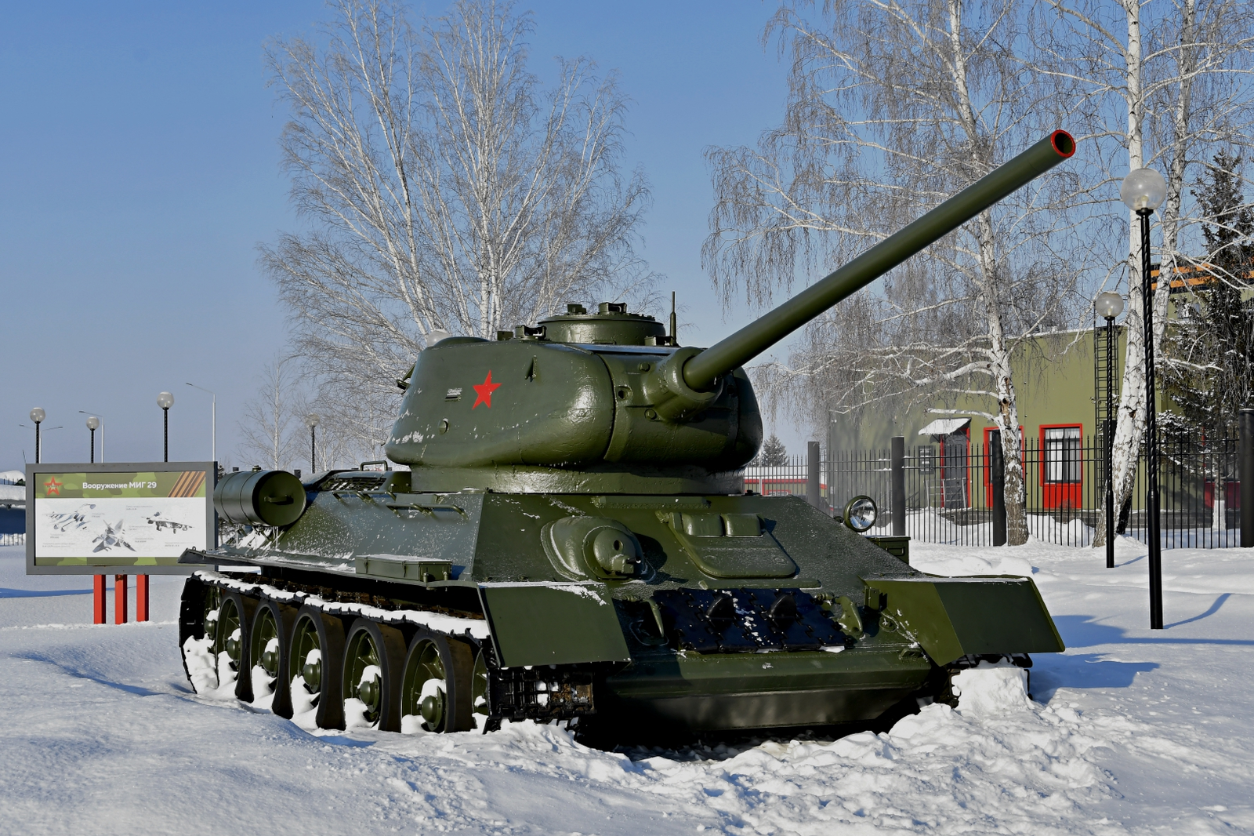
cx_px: 627
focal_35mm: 52
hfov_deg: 38.2
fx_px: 1811
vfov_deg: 26.0
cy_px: 418
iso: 200
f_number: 11
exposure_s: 1/350
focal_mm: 35
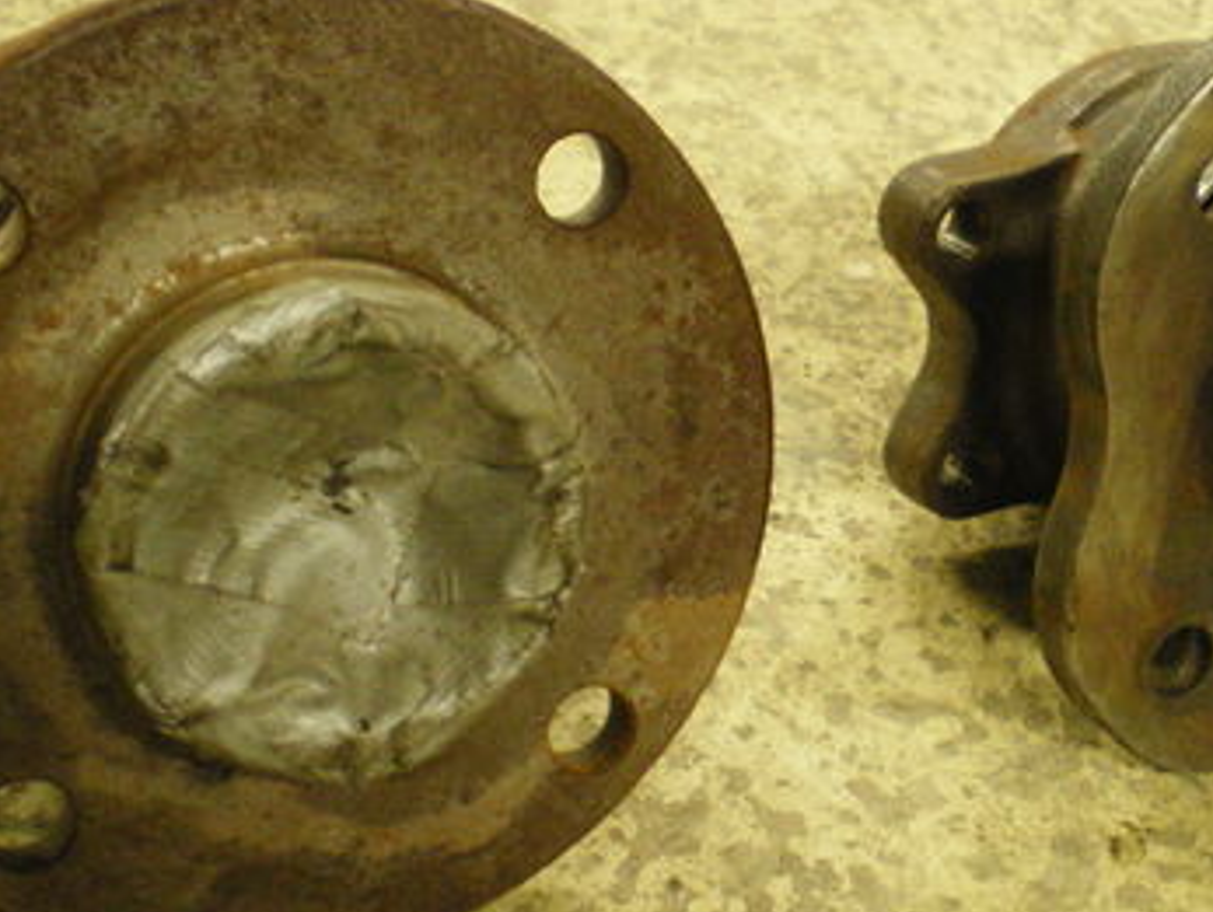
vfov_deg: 21.0
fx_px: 2455
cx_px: 776
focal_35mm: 70
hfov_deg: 27.6
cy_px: 409
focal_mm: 6.3
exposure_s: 1/20
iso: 400
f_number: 3.1
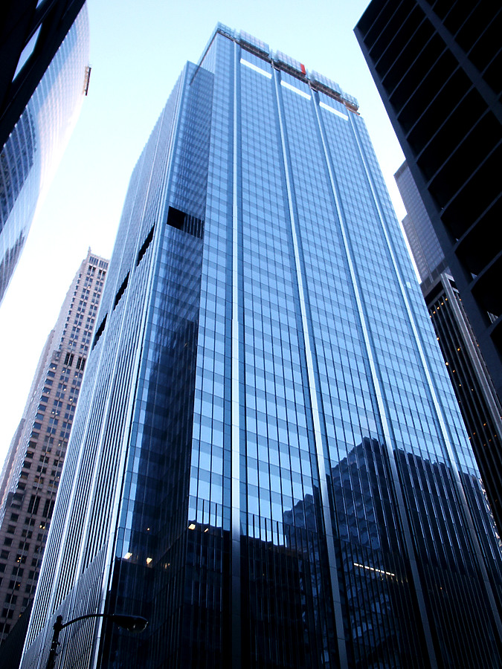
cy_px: 334
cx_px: 251
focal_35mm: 35
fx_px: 677
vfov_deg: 52.6
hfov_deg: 40.7
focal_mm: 7.2
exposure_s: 1/90
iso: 64
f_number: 3
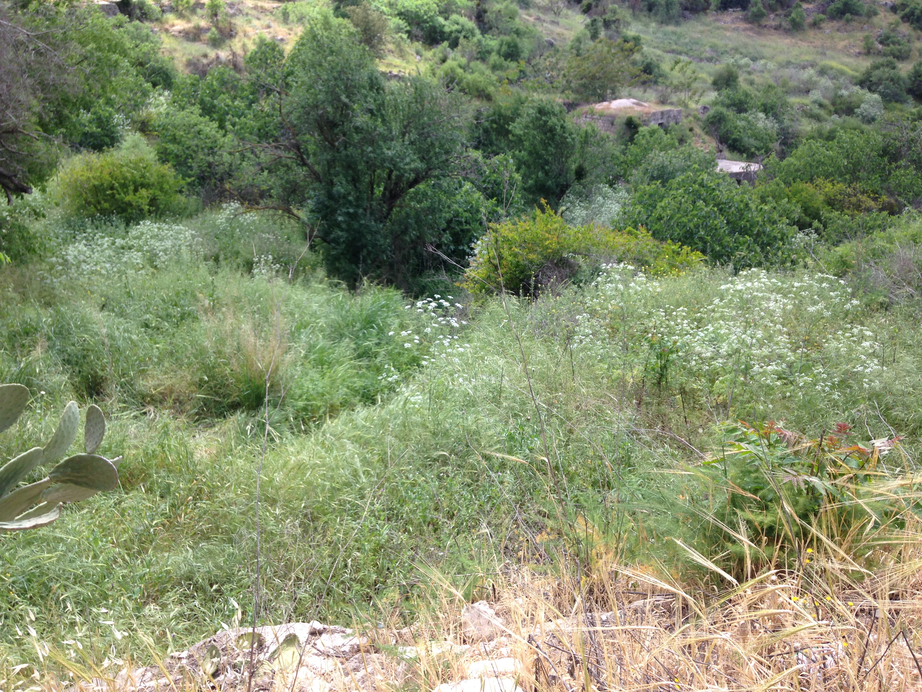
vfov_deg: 42.9
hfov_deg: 55.4
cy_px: 346
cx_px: 461
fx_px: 879
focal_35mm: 33
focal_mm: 4.12
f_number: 2.4
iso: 50
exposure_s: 1/433
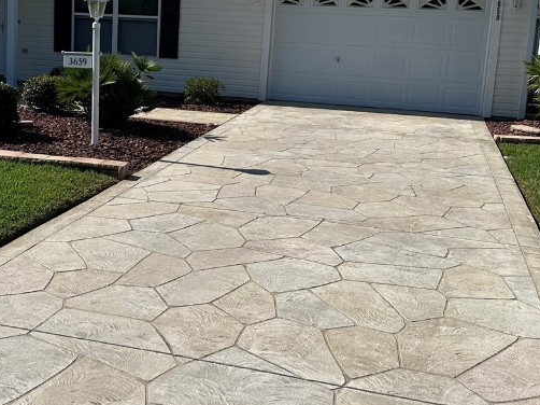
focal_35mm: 49
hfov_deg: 38.3
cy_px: 128
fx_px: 764
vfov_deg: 29.4
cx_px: 166
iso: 80
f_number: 1.78
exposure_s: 1/7576
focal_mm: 6.86
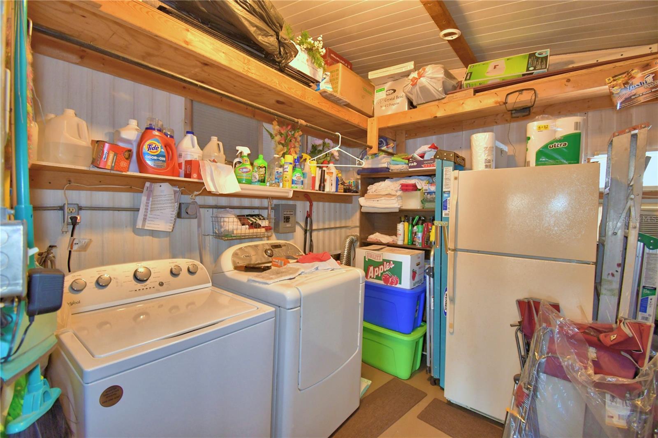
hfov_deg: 100.4
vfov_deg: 77.3
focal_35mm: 15
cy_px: 219
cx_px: 329
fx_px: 274
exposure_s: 1/30
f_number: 4.5
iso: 1250
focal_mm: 10
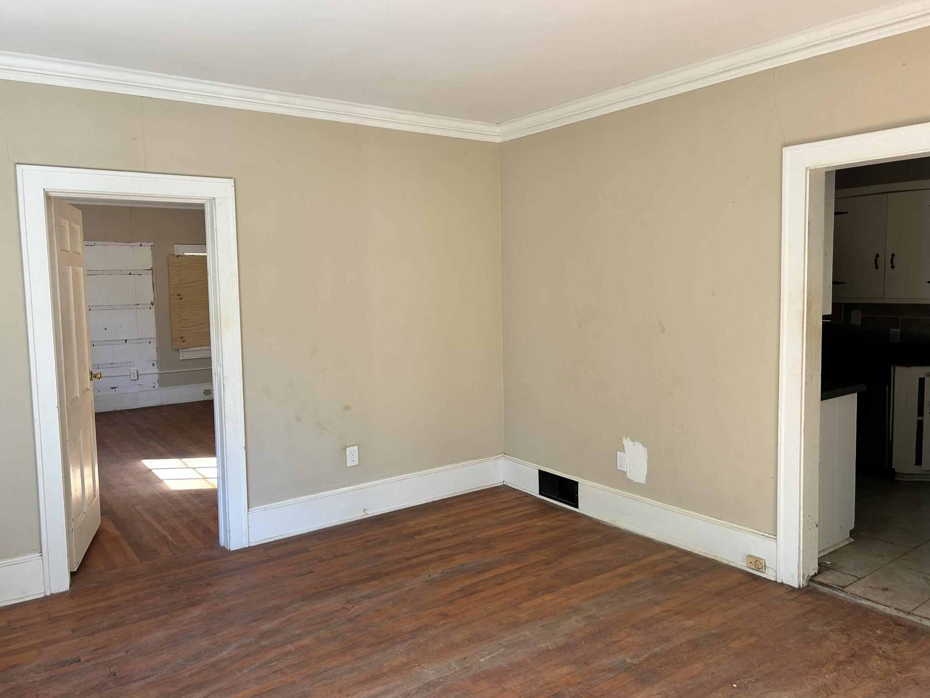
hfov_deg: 67.3
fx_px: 699
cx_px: 465
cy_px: 349
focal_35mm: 26
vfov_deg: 53.1
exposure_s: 1/121
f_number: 1.5
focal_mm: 5.7
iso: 64
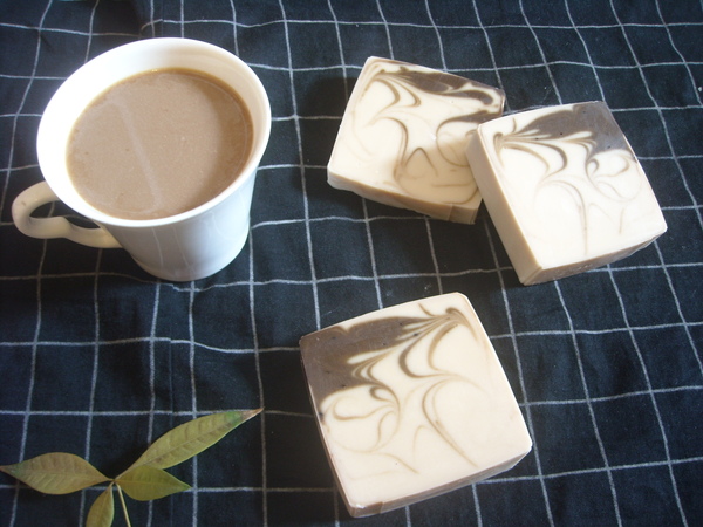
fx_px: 711
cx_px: 352
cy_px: 264
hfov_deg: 52.6
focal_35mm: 35
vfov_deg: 40.7
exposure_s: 1/2.5
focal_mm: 5.7
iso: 100
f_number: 2.8
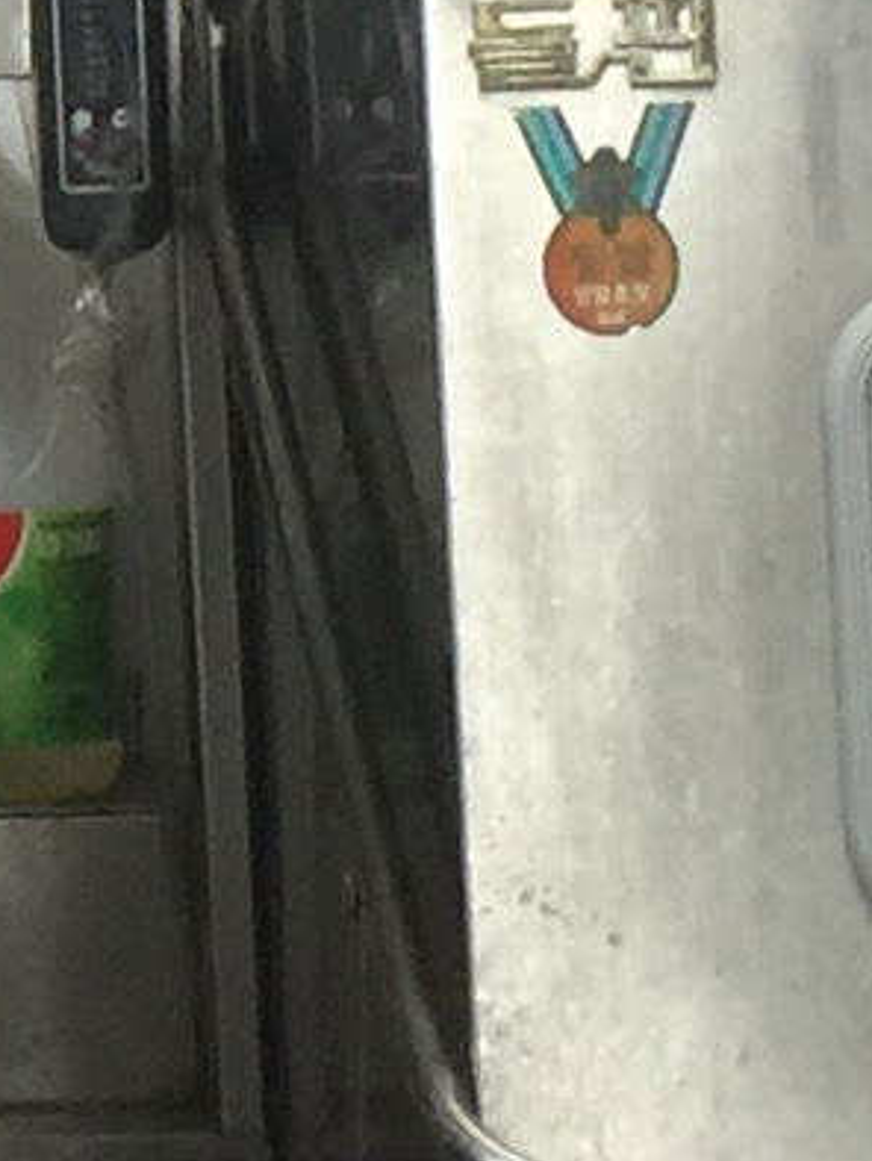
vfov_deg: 8.0
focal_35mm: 240
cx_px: -1075
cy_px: -796
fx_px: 8052
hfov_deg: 6.0
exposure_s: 1/15
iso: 32
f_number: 2.2
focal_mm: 4.15
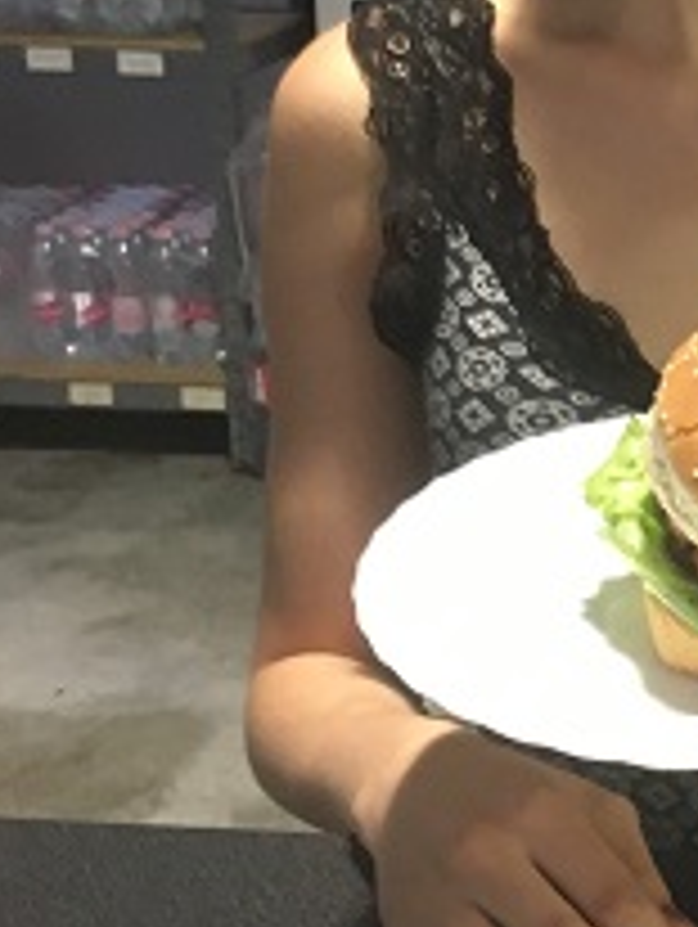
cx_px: 874
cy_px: 367
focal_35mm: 75
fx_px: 2012
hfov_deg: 18.5
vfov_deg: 25.9
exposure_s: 1/17
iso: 200
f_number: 2.2
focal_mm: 4.15
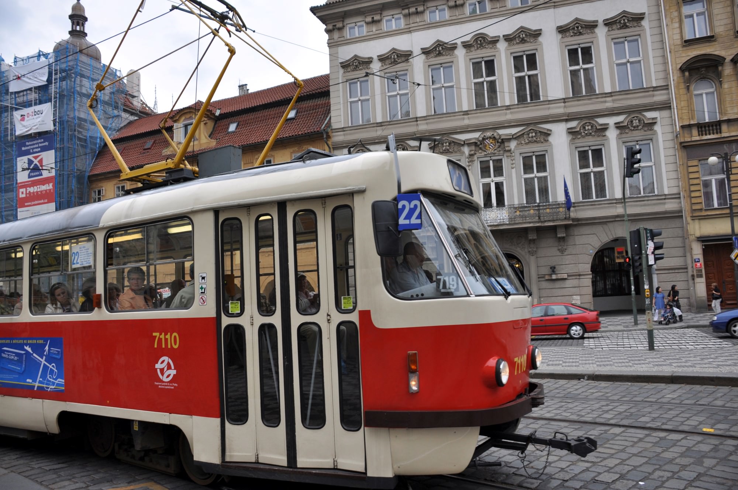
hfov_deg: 62.0
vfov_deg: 43.5
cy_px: 245
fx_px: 614
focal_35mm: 30
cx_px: 369
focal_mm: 20
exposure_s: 1/320
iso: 200
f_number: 3.5
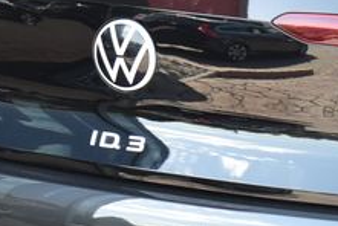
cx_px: 454
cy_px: 145
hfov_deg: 8.4
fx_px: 2266
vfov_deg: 5.7
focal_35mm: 241
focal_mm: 52
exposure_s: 1/125
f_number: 5.6
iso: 500
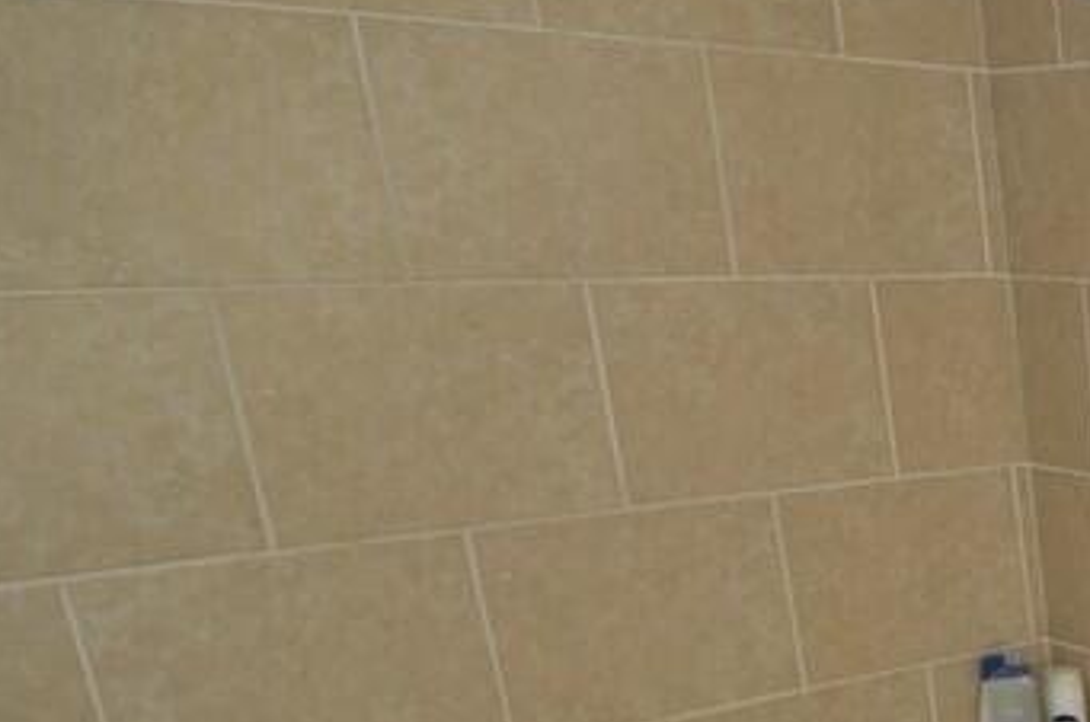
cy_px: 783
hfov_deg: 27.9
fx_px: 1496
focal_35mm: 50
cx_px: 1611
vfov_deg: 25.3
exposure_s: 1/200
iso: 400
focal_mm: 11
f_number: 5.6
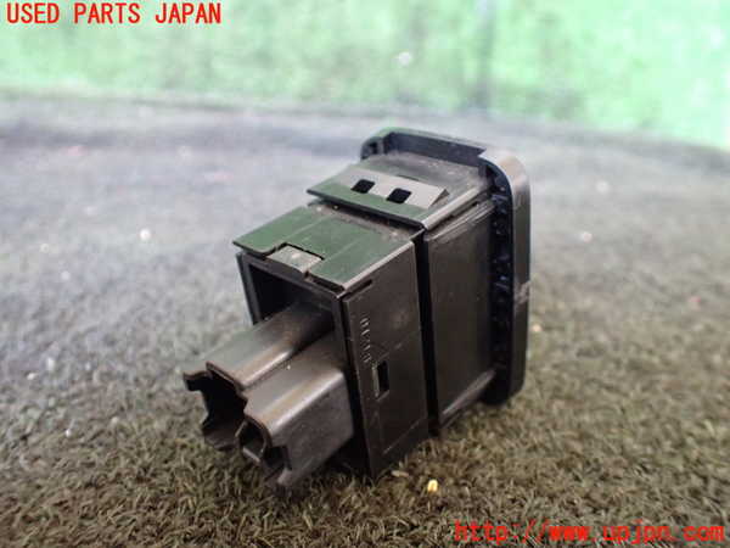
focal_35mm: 30
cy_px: 274
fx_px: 633
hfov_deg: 60.0
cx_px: 365
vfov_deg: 46.8
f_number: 2.3
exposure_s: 1/30
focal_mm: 5.4
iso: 800
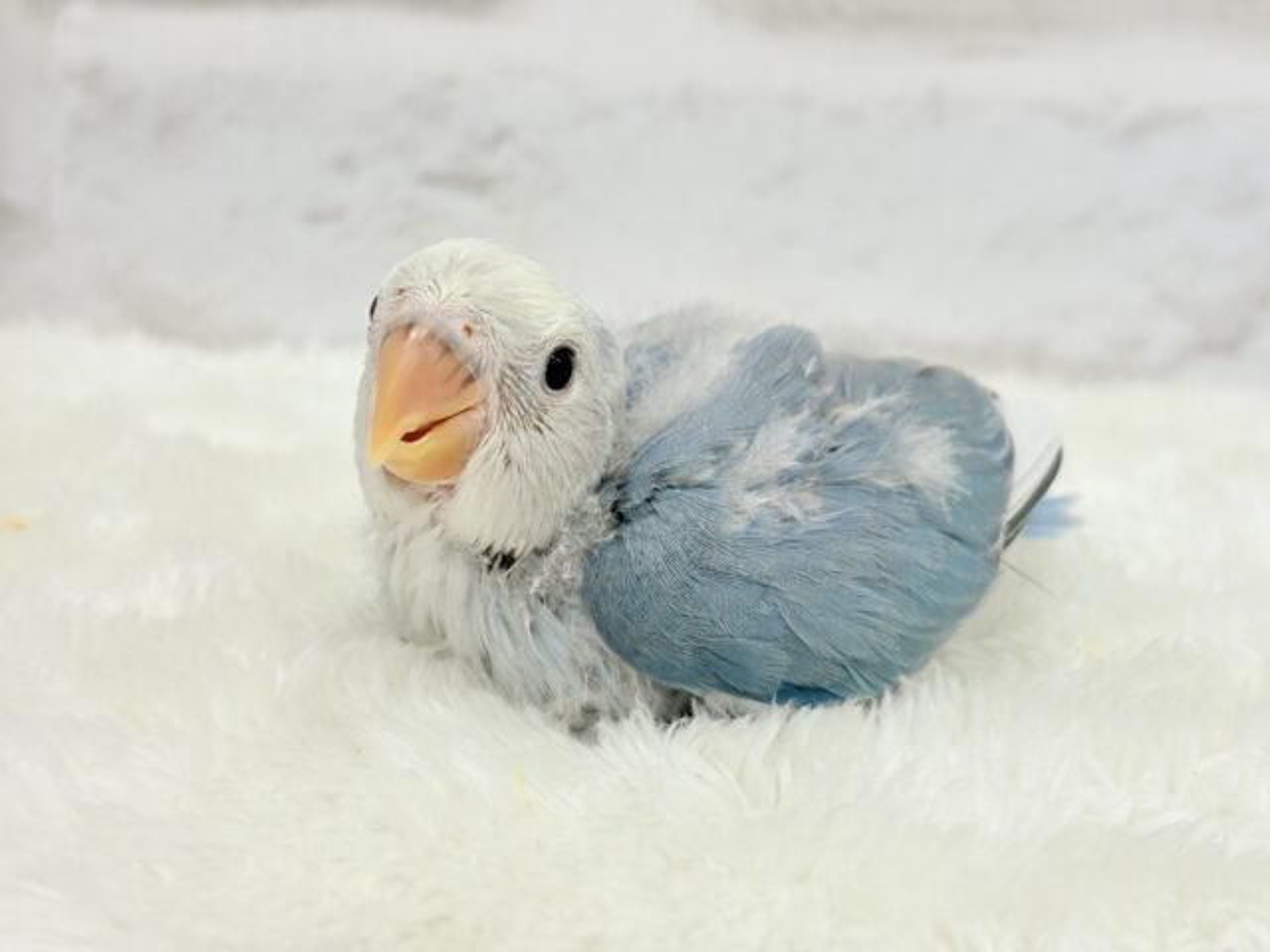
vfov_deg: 28.0
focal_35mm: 52
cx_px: 635
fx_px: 1908
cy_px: 476
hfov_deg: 36.8
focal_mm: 5.96
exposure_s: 1/50
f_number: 1.6
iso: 32
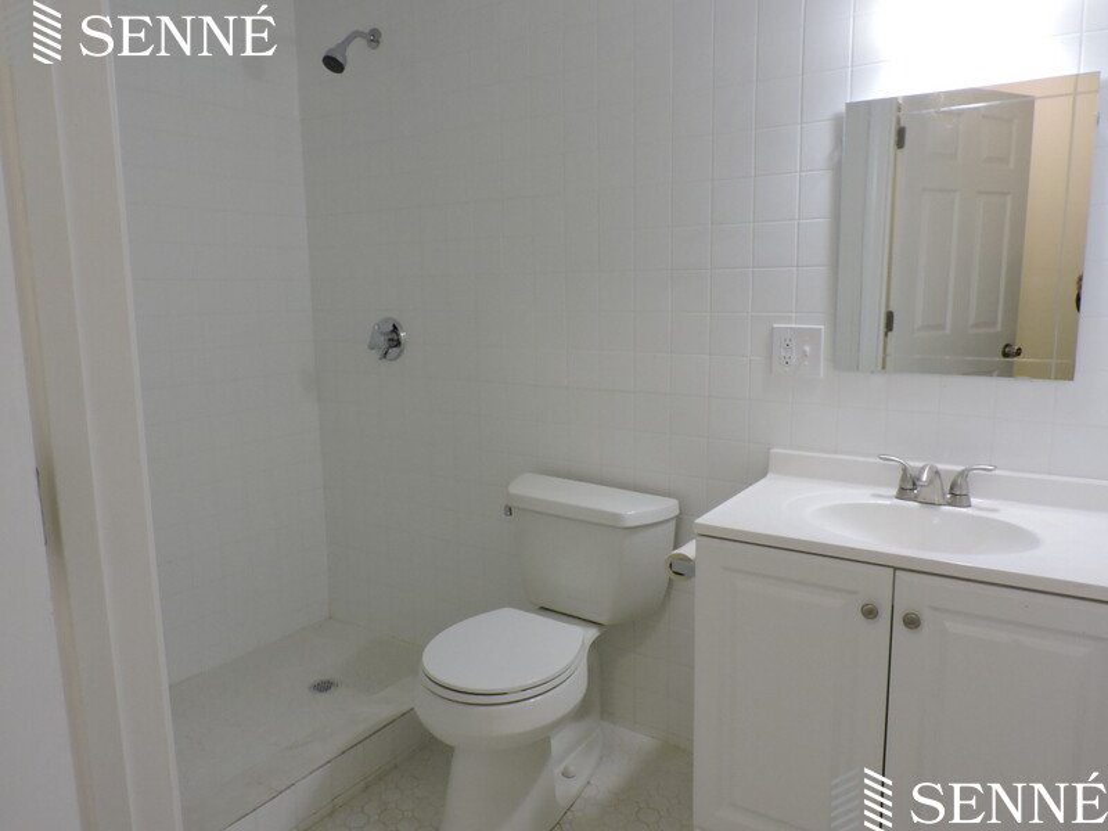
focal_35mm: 24
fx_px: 768
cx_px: 554
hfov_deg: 71.6
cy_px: 416
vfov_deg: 56.8
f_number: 6.6
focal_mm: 4.3
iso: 400
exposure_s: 1/15
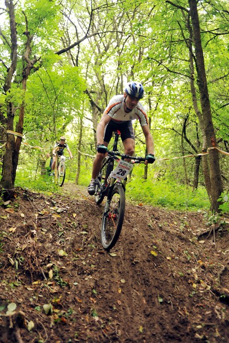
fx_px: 382
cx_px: 114
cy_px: 172
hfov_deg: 33.4
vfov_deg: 48.5
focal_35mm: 40
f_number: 2.8
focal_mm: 40
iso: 400
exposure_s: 1/160
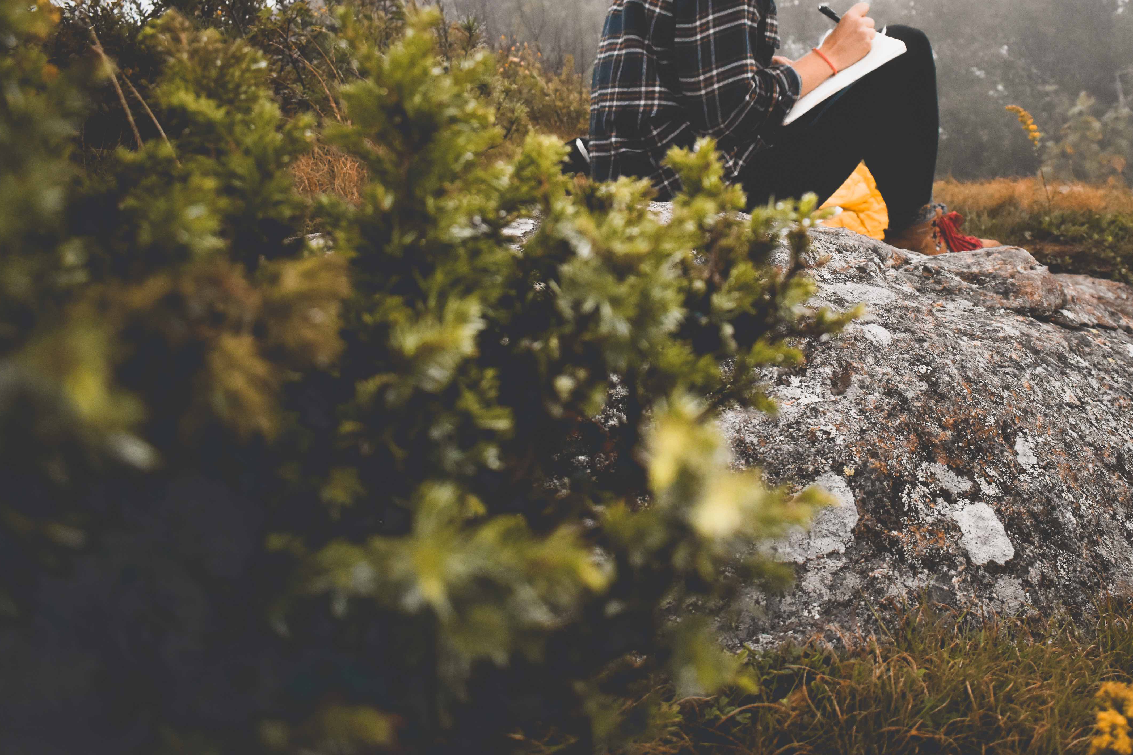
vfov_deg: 34.6
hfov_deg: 50.0
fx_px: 1196
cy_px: 237
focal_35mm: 38
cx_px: 730
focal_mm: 18
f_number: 3.5
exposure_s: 1/1000
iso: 1800
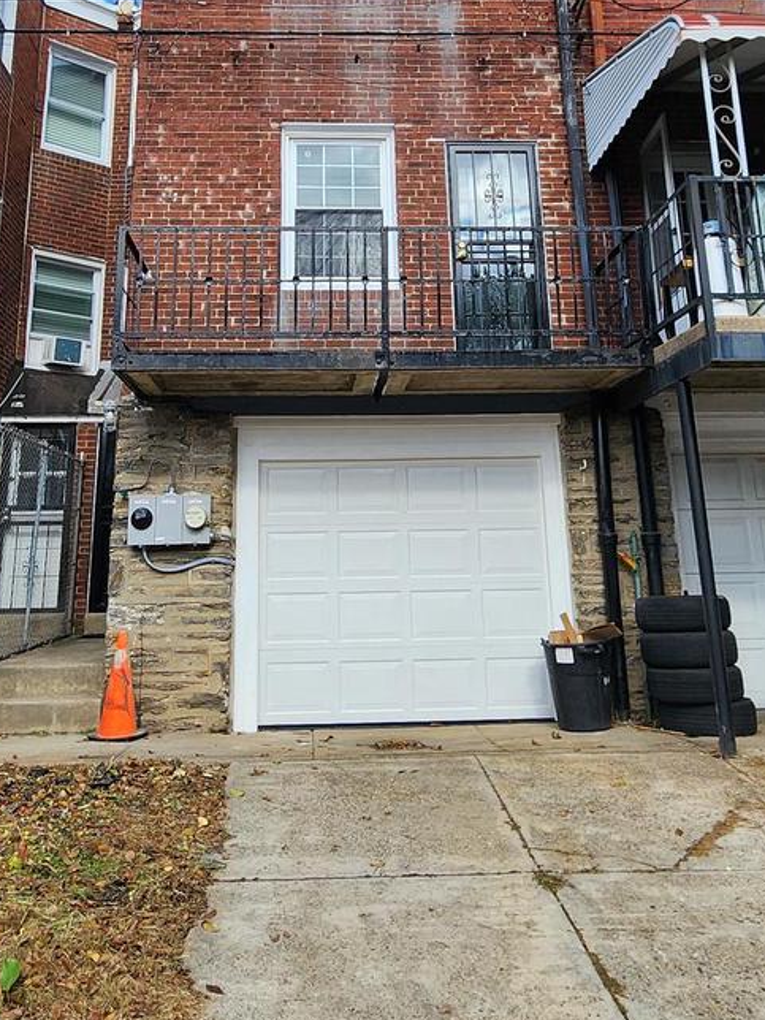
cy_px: 269
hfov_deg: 45.3
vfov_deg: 55.8
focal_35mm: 31
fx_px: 913
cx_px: 331
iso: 50
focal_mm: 2.2
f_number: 2.2
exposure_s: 1/1005
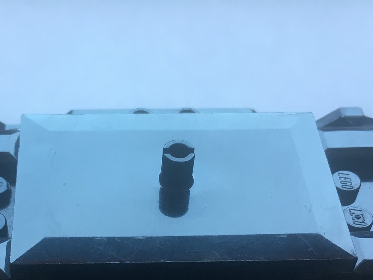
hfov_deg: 31.5
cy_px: 294
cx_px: 132
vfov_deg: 22.9
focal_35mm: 61
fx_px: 657
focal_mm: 4.15
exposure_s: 1/33
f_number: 2.2
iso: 25
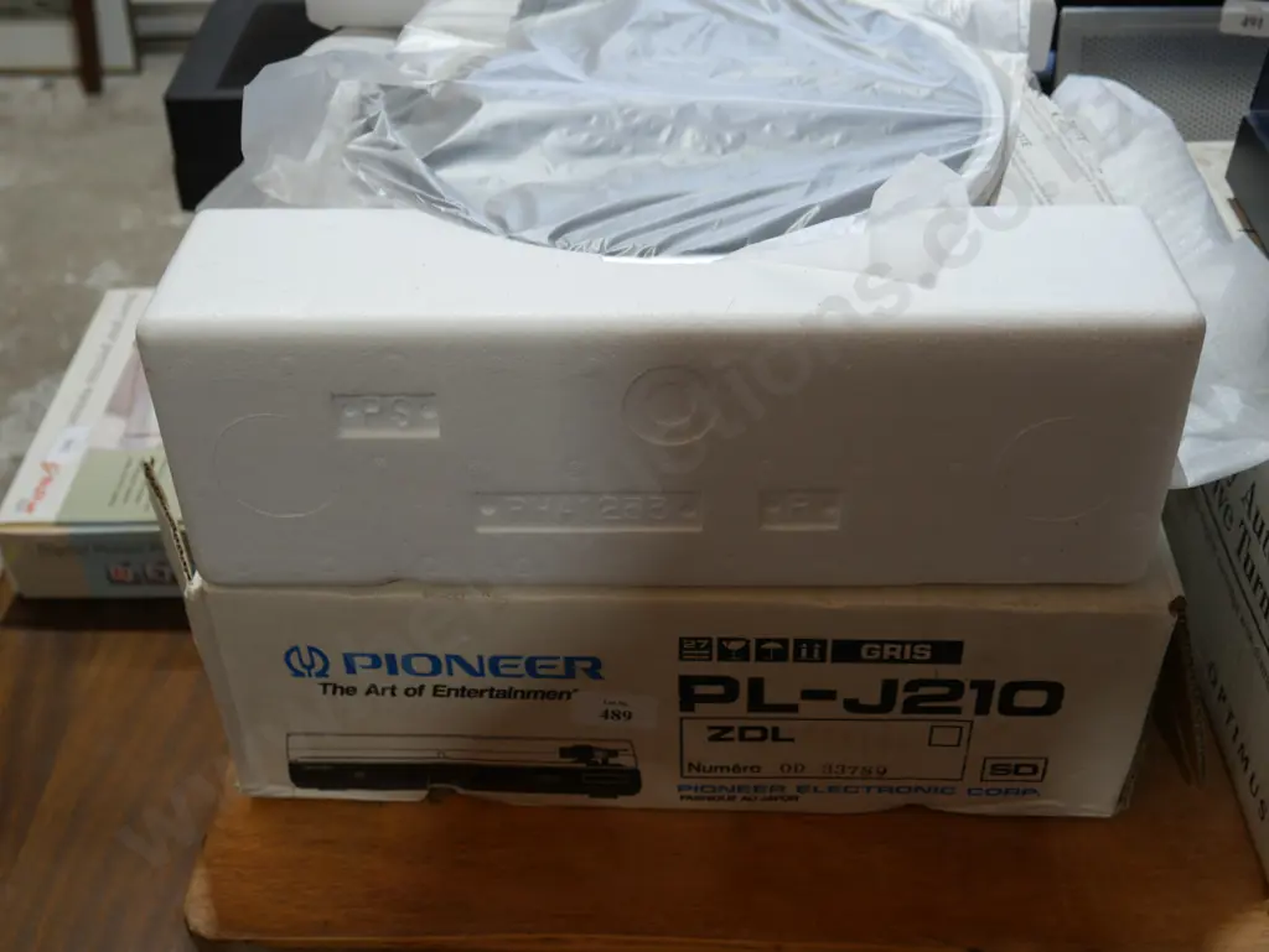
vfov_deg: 34.4
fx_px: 1540
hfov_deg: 44.8
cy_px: 476
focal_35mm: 42
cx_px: 634
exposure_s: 1/80
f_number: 4.6
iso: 200
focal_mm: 21
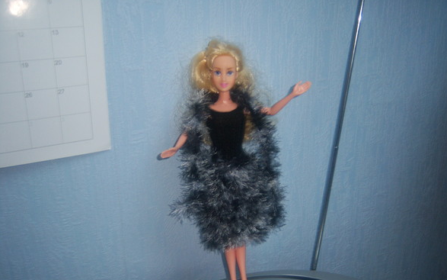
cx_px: 227
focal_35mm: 39
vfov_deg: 32.7
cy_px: 171
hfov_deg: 50.4
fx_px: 475
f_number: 2.8
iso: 80
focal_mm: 7.5
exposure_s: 1/60
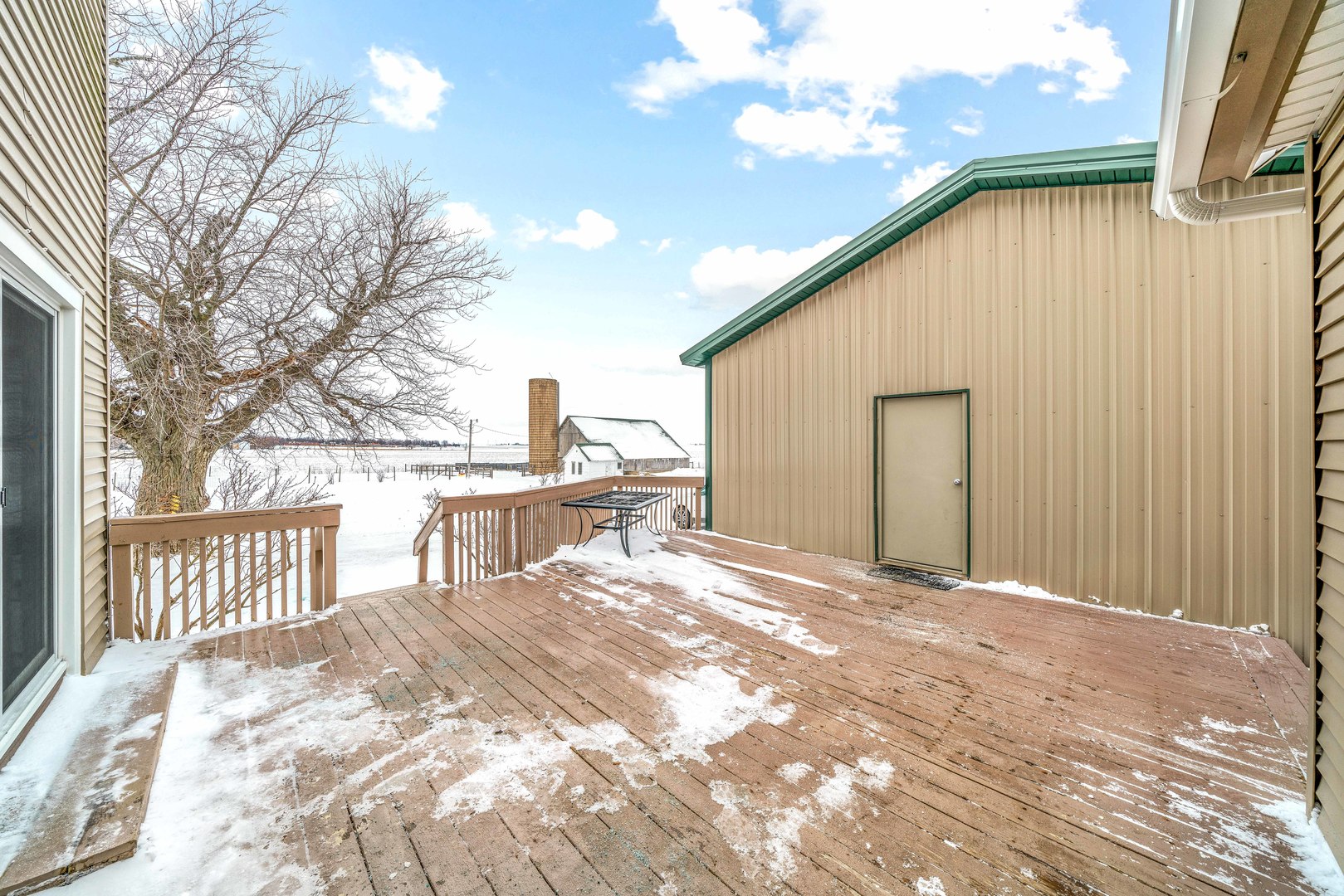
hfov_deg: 112.6
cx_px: 672
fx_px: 448
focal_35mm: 12
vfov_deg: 90.0
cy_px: 448
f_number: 8
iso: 200
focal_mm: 12
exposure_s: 1/160
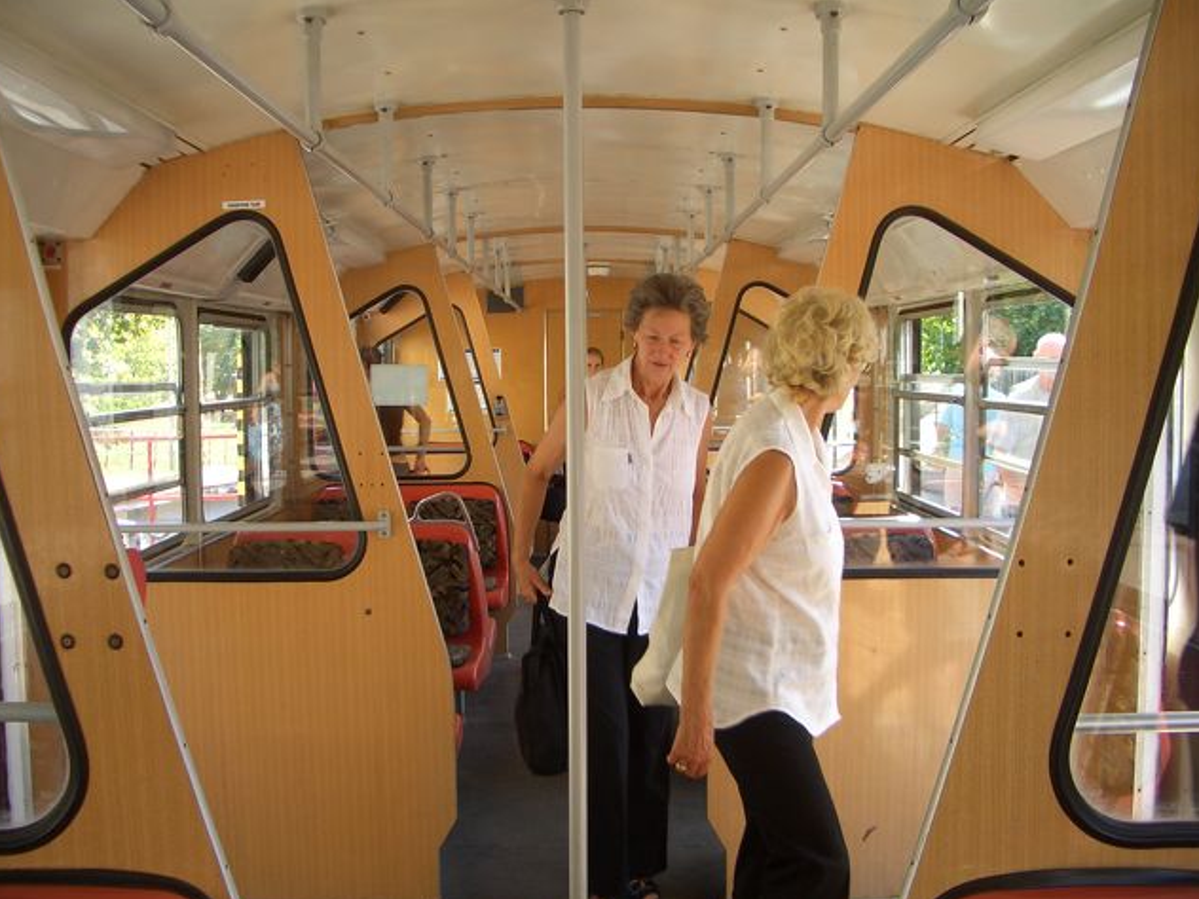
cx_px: 594
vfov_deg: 39.7
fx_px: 1247
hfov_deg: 51.4
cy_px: 447
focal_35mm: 36
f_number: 2.6
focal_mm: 5.8
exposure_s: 1/60
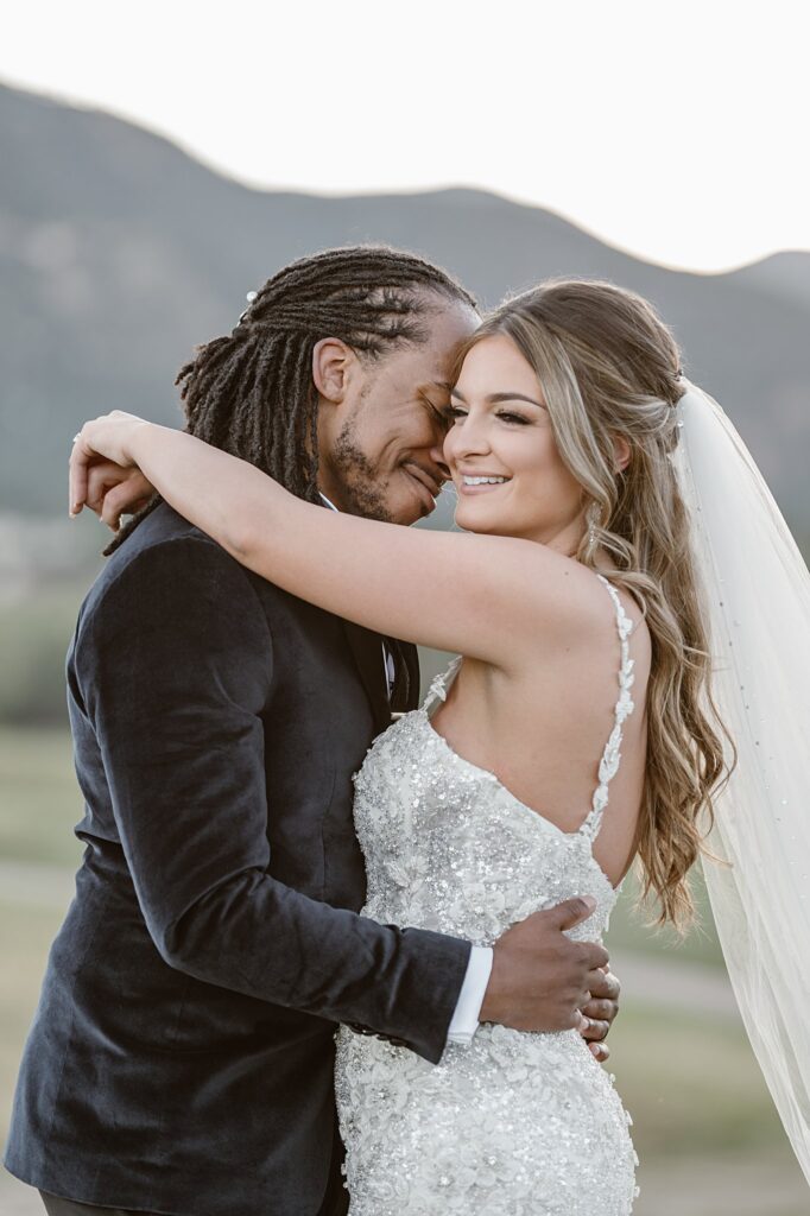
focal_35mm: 135
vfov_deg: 15.2
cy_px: 608
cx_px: 405
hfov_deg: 10.2
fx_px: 4559
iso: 400
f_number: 2.8
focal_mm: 135
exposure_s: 1/320
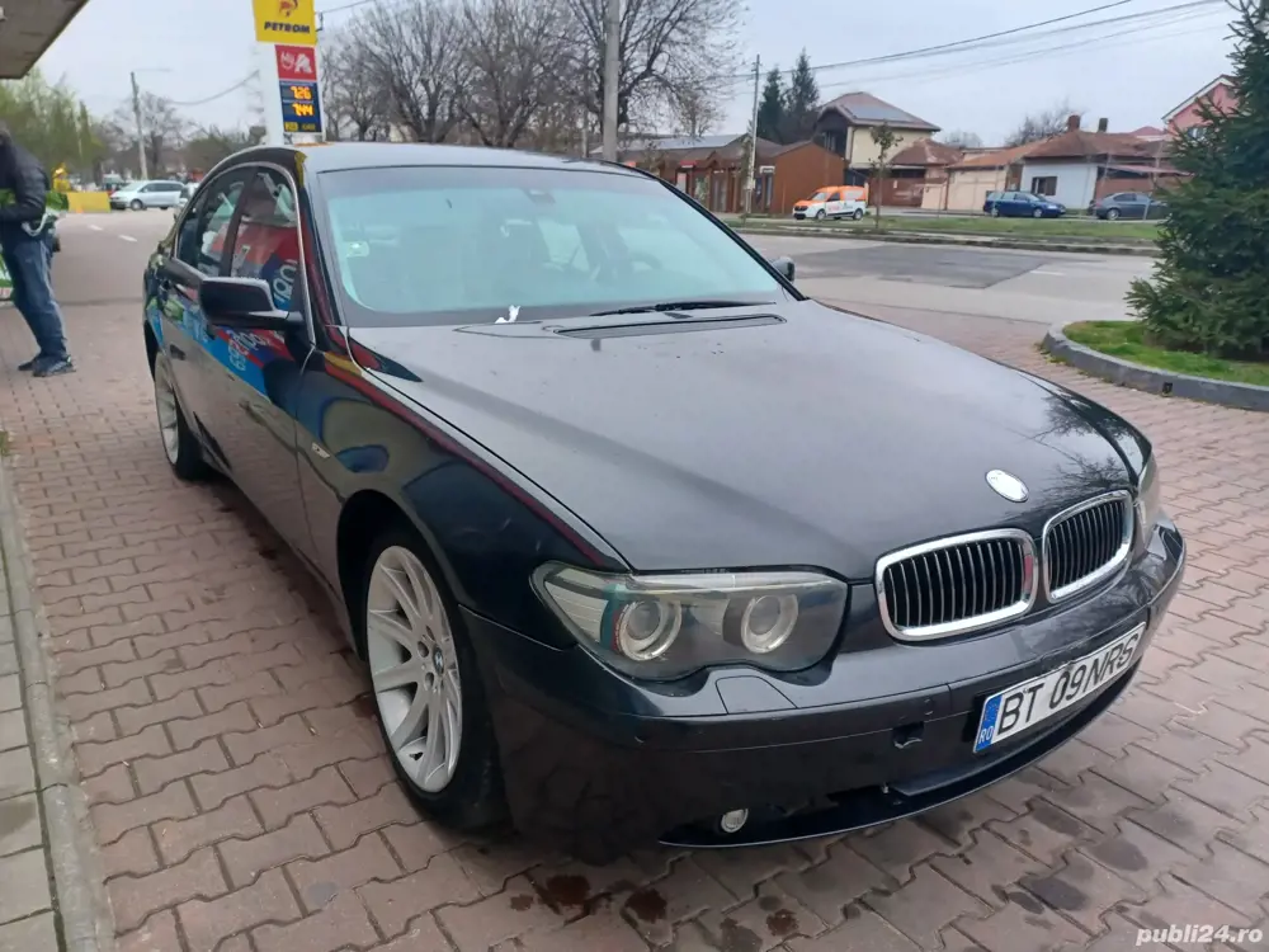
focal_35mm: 25
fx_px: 916
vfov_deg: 54.9
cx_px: 634
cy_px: 476
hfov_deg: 69.4
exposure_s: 1/50
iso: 40
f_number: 1.8
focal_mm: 4.6
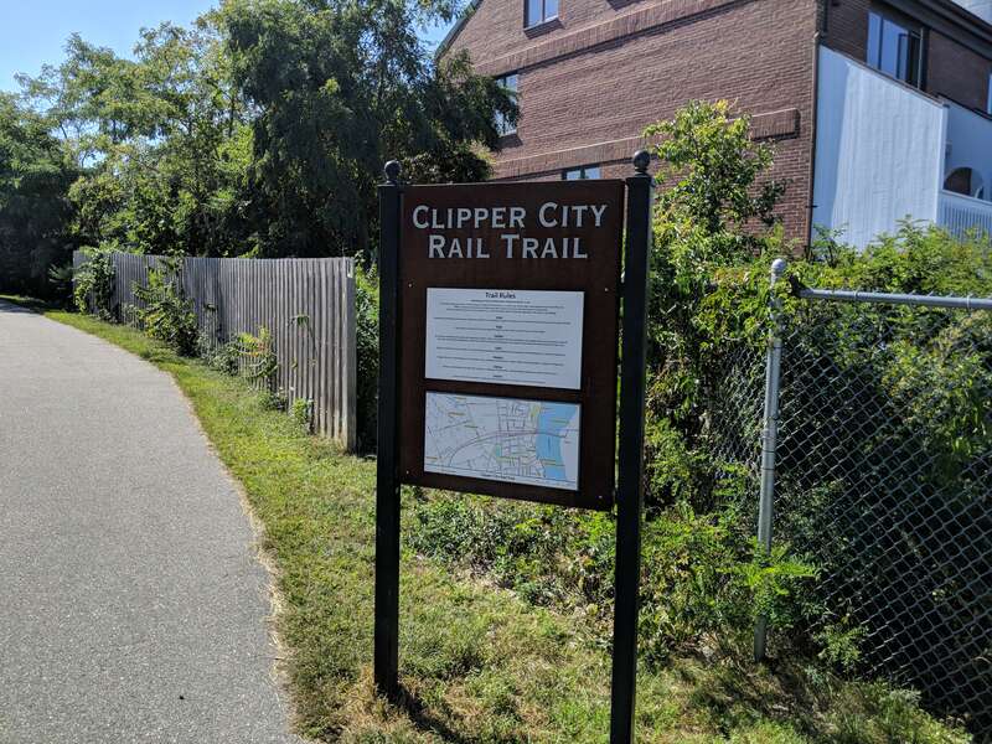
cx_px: 496
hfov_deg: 65.3
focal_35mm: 27
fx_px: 774
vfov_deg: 51.4
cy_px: 372
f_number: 1.8
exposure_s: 1/2933
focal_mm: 4.44
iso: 62
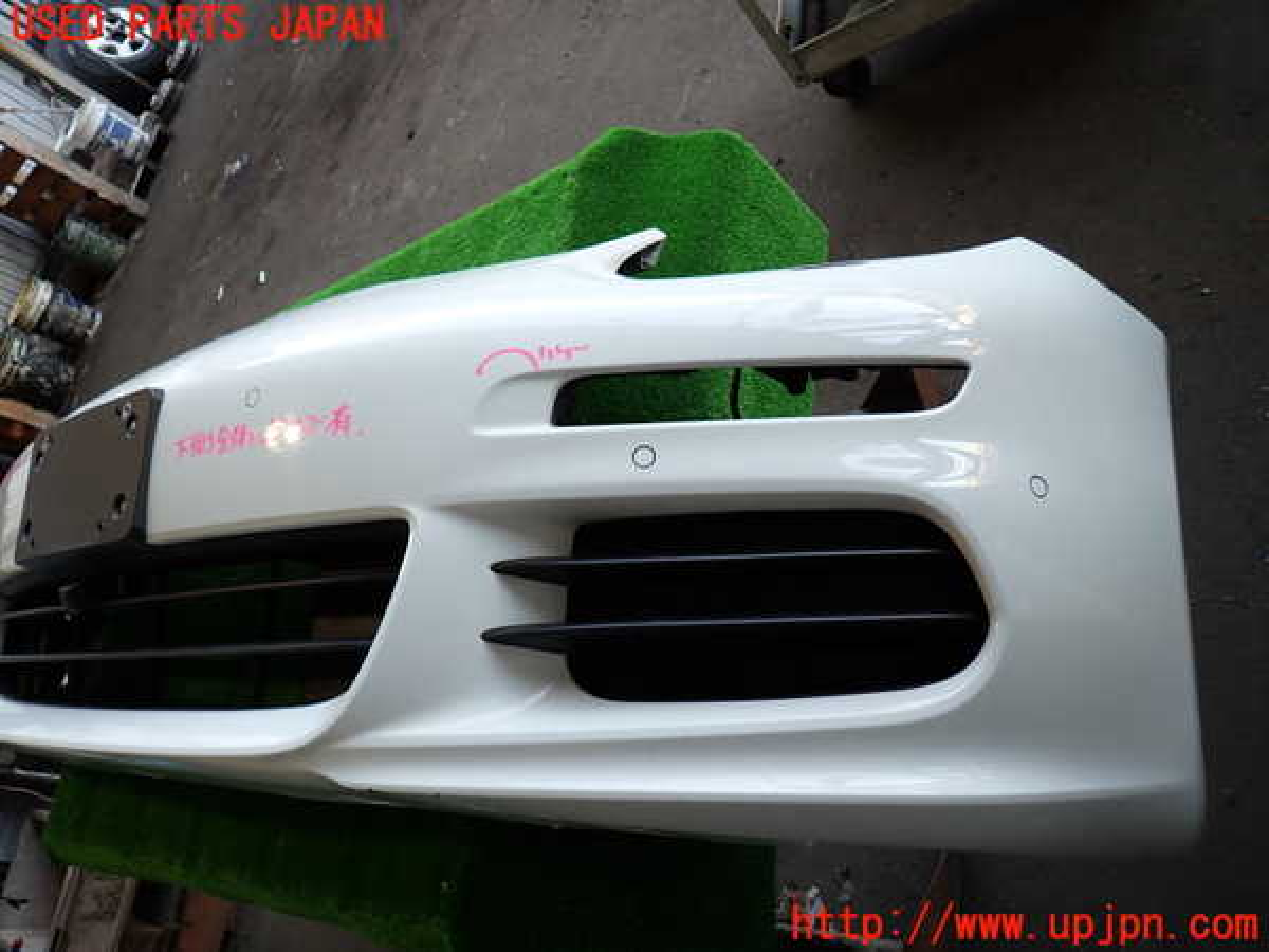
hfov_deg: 69.4
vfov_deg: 54.9
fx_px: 916
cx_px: 634
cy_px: 476
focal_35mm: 25
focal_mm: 4.5
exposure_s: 1/100
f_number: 2
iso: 100
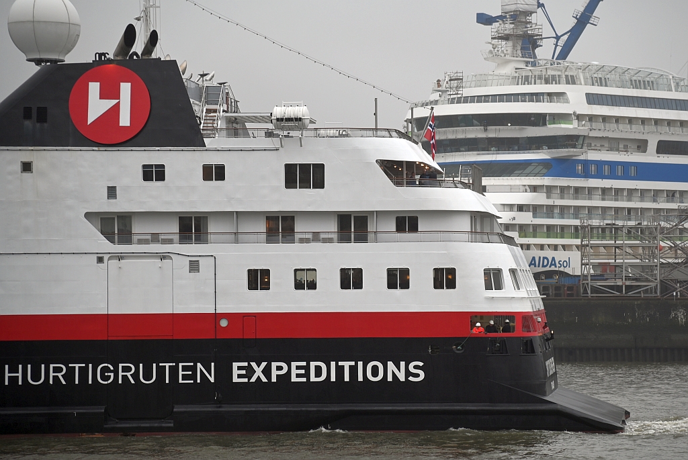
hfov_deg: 17.0
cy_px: 230
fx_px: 2296
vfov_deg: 11.4
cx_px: 344
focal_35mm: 120
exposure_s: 1/500
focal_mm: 120
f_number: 4
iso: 320
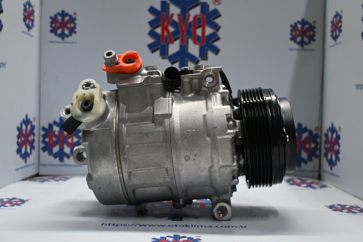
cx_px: 182
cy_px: 121
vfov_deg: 35.5
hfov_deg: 51.3
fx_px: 378
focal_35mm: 38
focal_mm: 25
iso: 1000
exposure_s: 1/125
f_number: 4.2
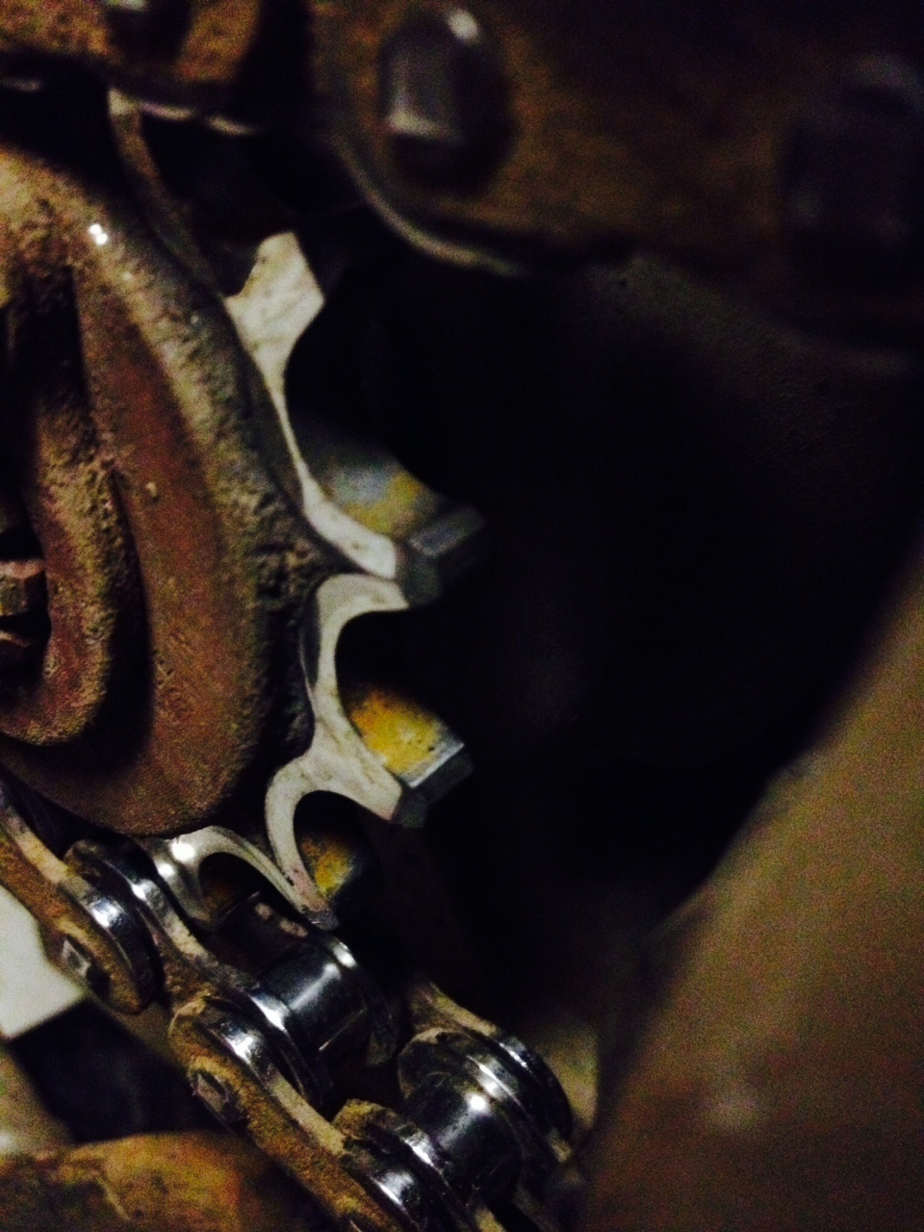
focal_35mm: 35
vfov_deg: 52.6
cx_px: 462
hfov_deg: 40.7
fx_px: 1246
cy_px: 616
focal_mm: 4.28
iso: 800
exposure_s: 1/15
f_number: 2.4
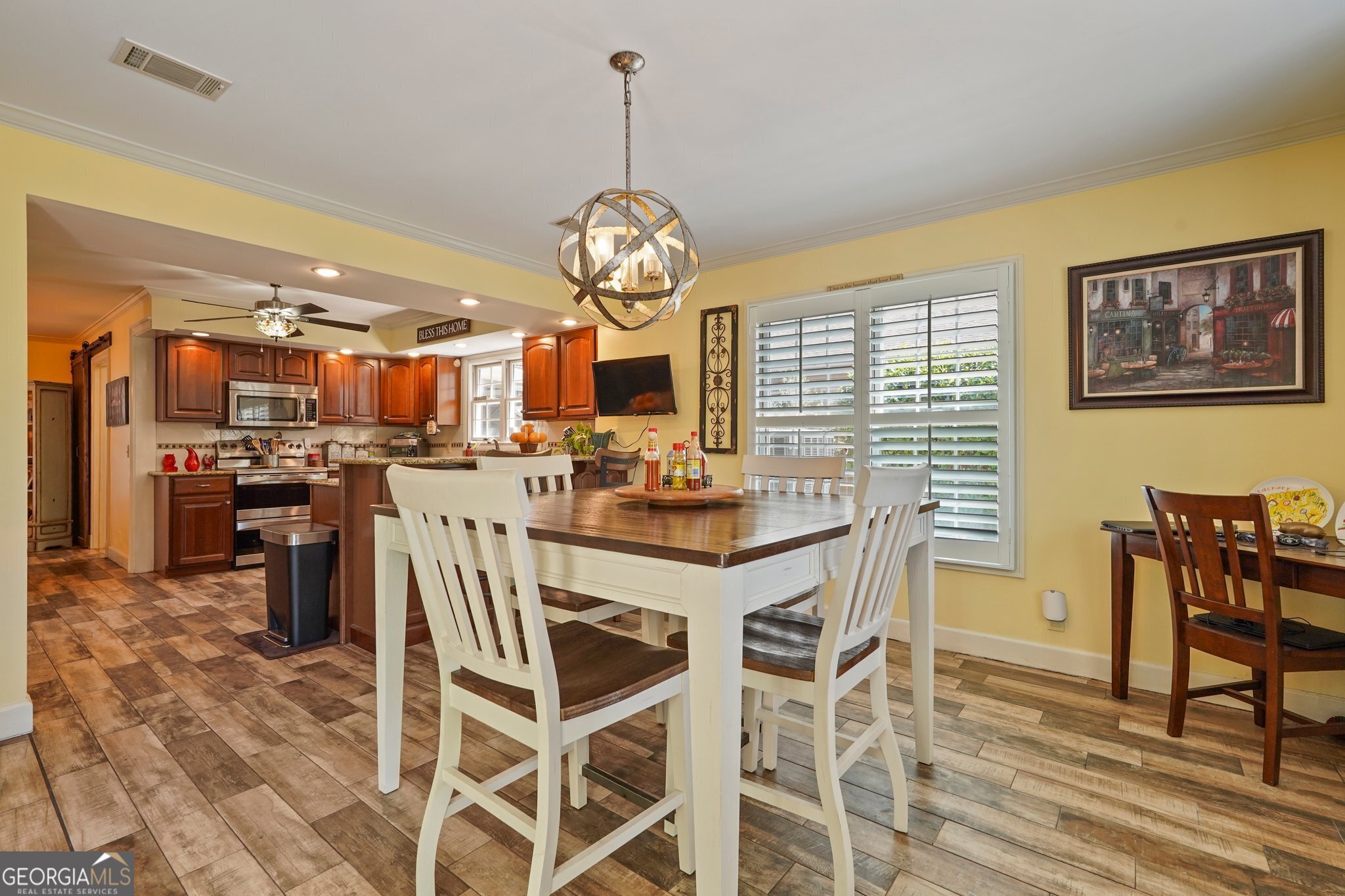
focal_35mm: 16
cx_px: 672
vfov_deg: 73.7
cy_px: 448
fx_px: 598
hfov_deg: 96.7
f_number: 9
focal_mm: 16
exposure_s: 1/10
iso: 500
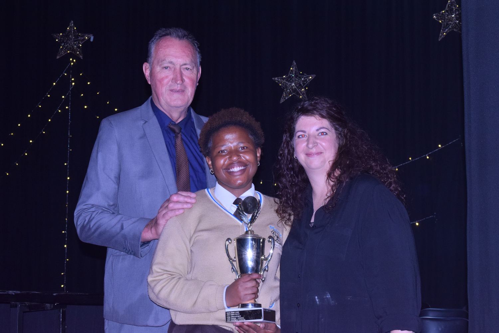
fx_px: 1040
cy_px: 166
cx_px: 250
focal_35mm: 75
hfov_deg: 27.0
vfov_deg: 18.2
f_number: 8
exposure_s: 1/60
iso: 1000
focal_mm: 50
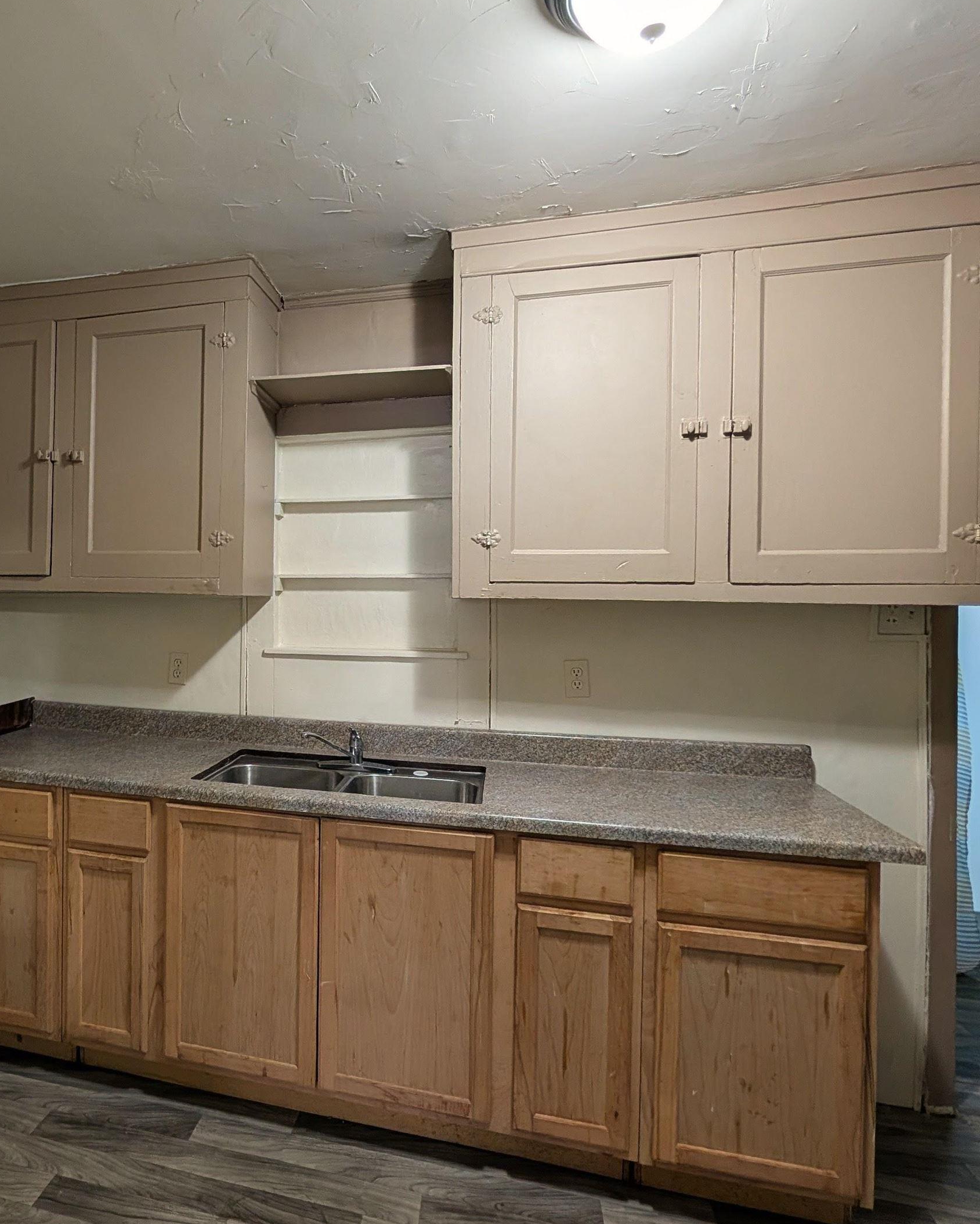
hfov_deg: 75.9
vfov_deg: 89.6
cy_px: 641
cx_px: 382
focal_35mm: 17
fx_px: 616
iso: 57
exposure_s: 1/30
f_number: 1.7
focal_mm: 2.02
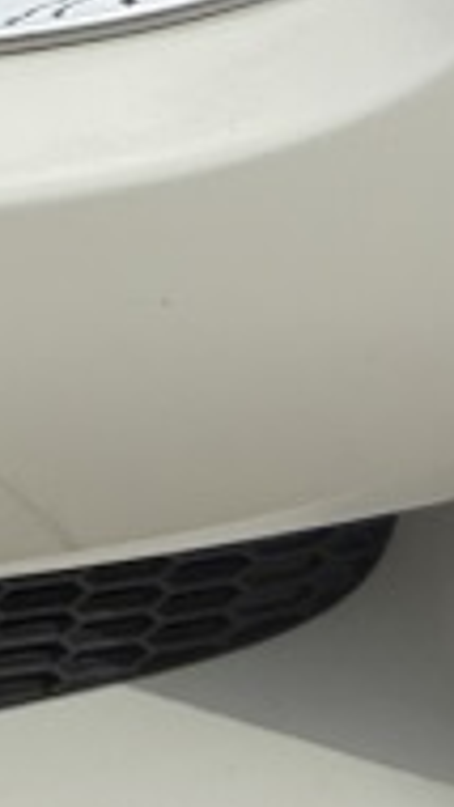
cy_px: -561
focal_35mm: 82
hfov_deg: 11.3
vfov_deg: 20.2
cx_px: -755
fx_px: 1753
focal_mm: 2.22
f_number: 2.2
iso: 50
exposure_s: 1/5155
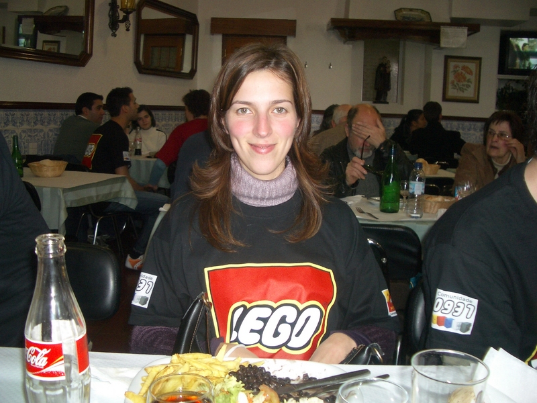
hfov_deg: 52.6
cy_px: 202
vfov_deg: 40.7
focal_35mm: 35
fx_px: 543
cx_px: 268
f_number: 2.6
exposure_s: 1/60
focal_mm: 5.8
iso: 100
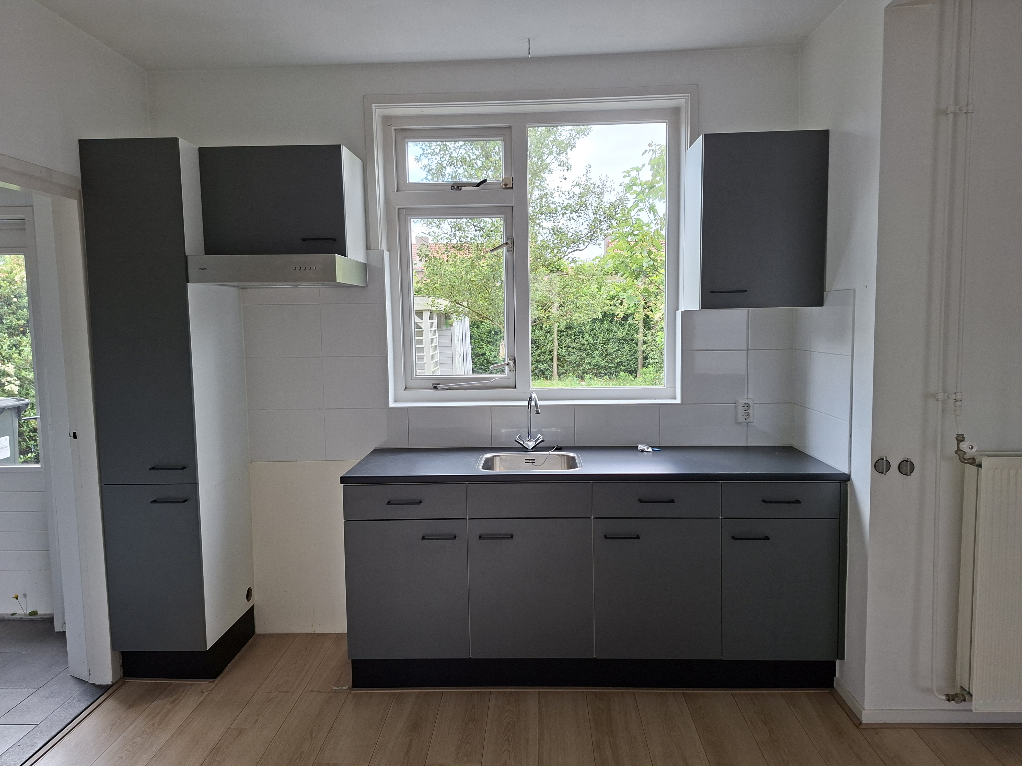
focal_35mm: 23
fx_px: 679
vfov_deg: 58.9
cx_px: 511
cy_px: 383
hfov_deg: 73.9
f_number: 1.8
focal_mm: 5.54
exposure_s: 1/100
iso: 50
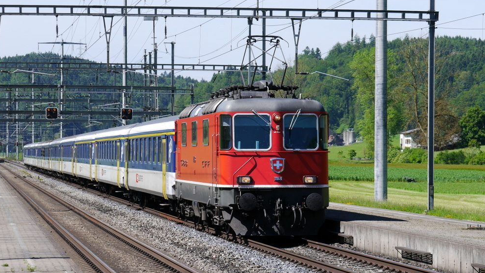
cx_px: 241
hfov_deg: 13.6
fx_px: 2032
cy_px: 161
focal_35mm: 158
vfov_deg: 7.7
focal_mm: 72
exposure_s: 1/400
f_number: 6.3
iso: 160
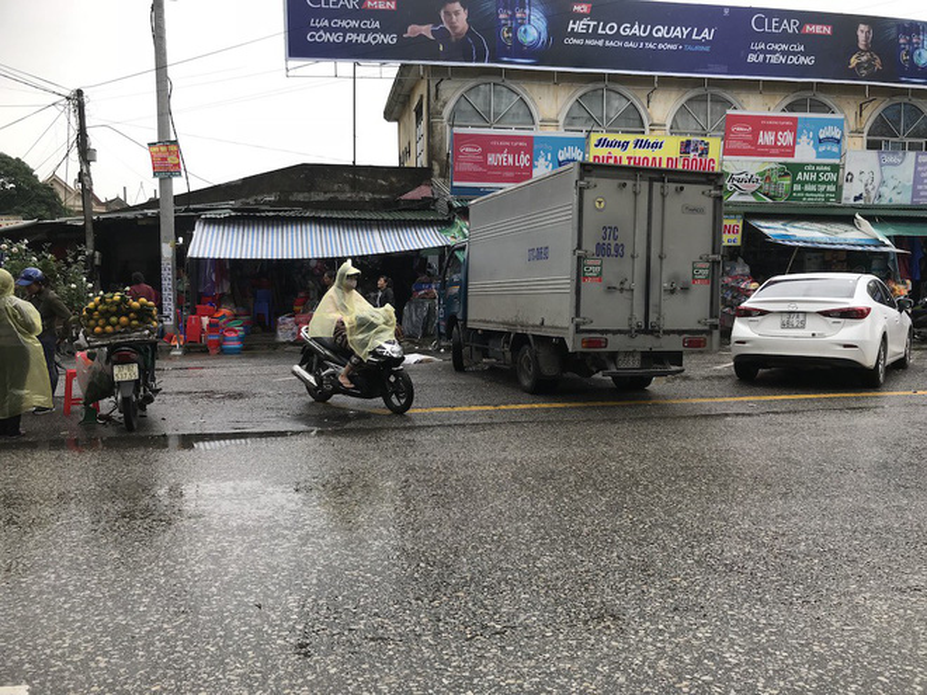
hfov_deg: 63.4
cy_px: 348
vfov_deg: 49.7
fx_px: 750
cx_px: 464
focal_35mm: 28
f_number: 1.8
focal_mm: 3.99
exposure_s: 1/344
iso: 20
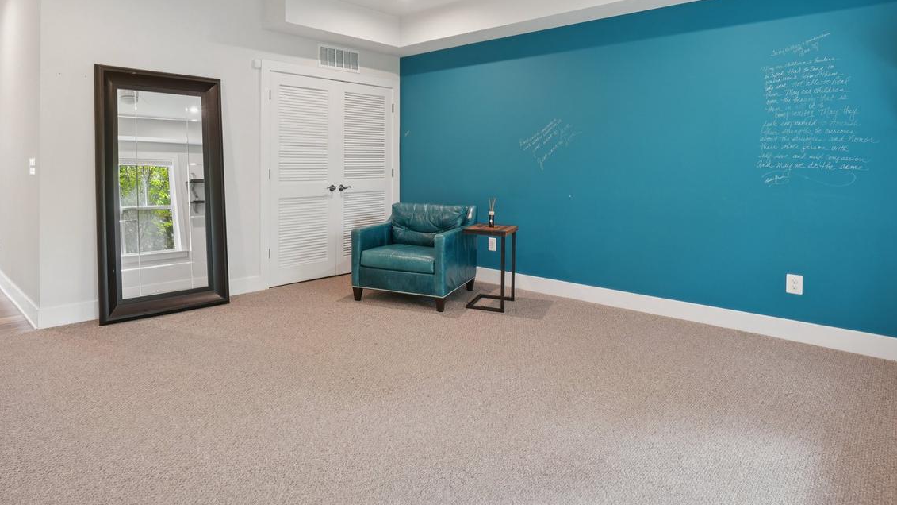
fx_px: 476
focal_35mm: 20
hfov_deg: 86.4
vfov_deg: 54.6
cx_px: 404
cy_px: 162
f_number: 7.1
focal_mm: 10
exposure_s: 1/3.33
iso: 100
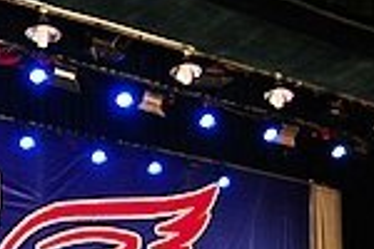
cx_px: 297
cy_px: 457
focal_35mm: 96
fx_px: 997
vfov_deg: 12.9
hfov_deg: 21.0
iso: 2000
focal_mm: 24
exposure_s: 1/100
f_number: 5.6
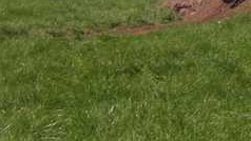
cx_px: 218
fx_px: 1877
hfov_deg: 7.6
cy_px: -47
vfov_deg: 4.3
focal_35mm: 282
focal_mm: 11.9
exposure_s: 1/125
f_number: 8.7
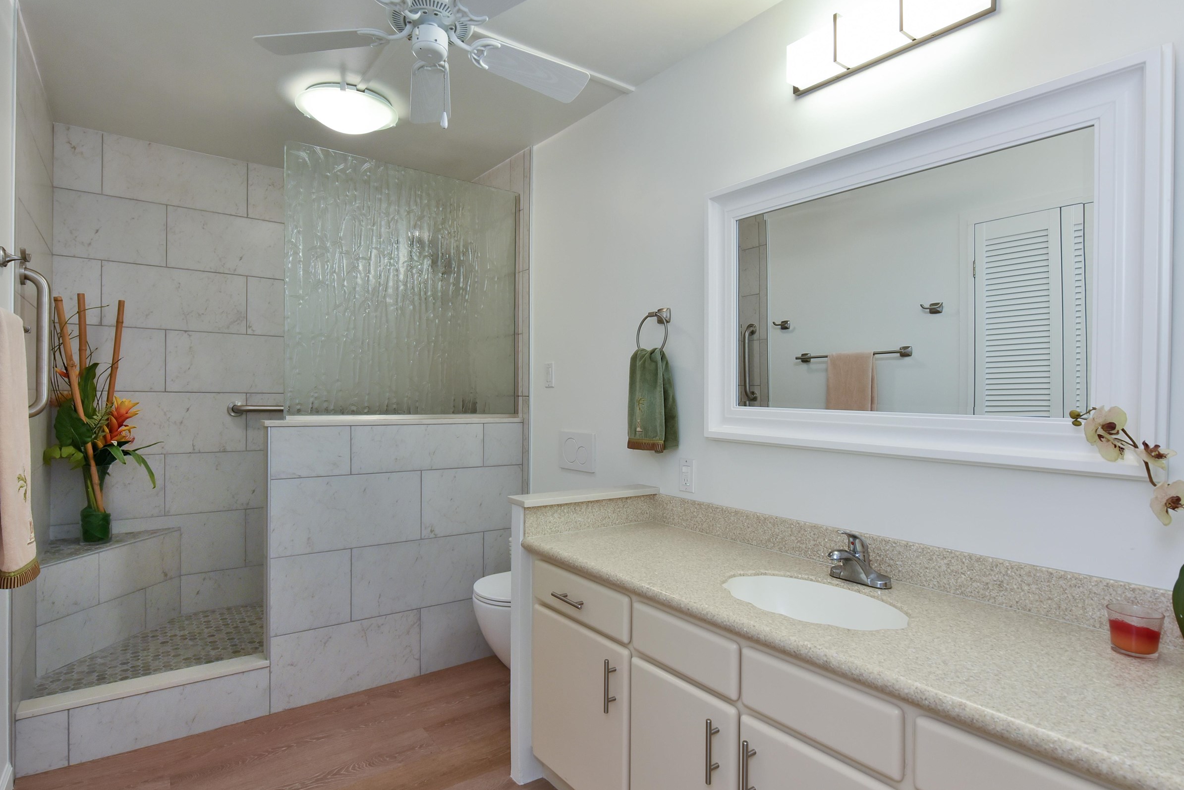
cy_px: 395
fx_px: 592
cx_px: 571
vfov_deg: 67.4
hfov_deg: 90.0
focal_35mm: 18
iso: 4500
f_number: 16
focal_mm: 14
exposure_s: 1/60
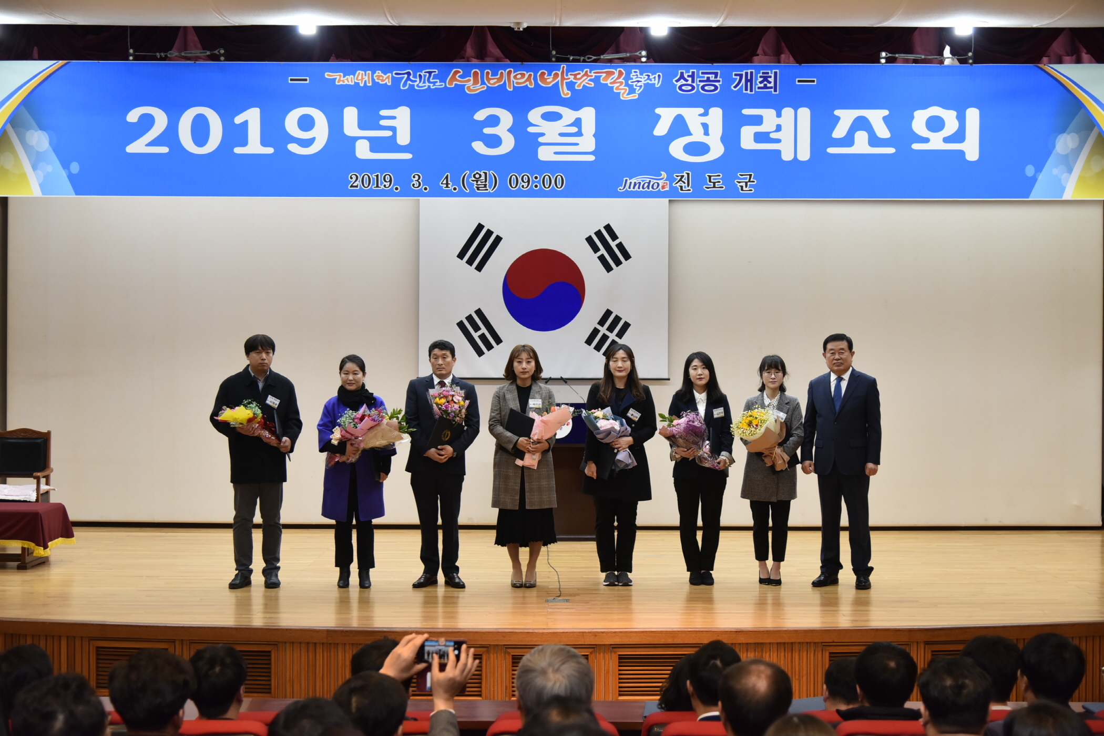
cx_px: 552
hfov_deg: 38.2
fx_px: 1595
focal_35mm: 52
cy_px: 368
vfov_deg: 26.0
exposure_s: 1/125
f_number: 4
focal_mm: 52
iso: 1000
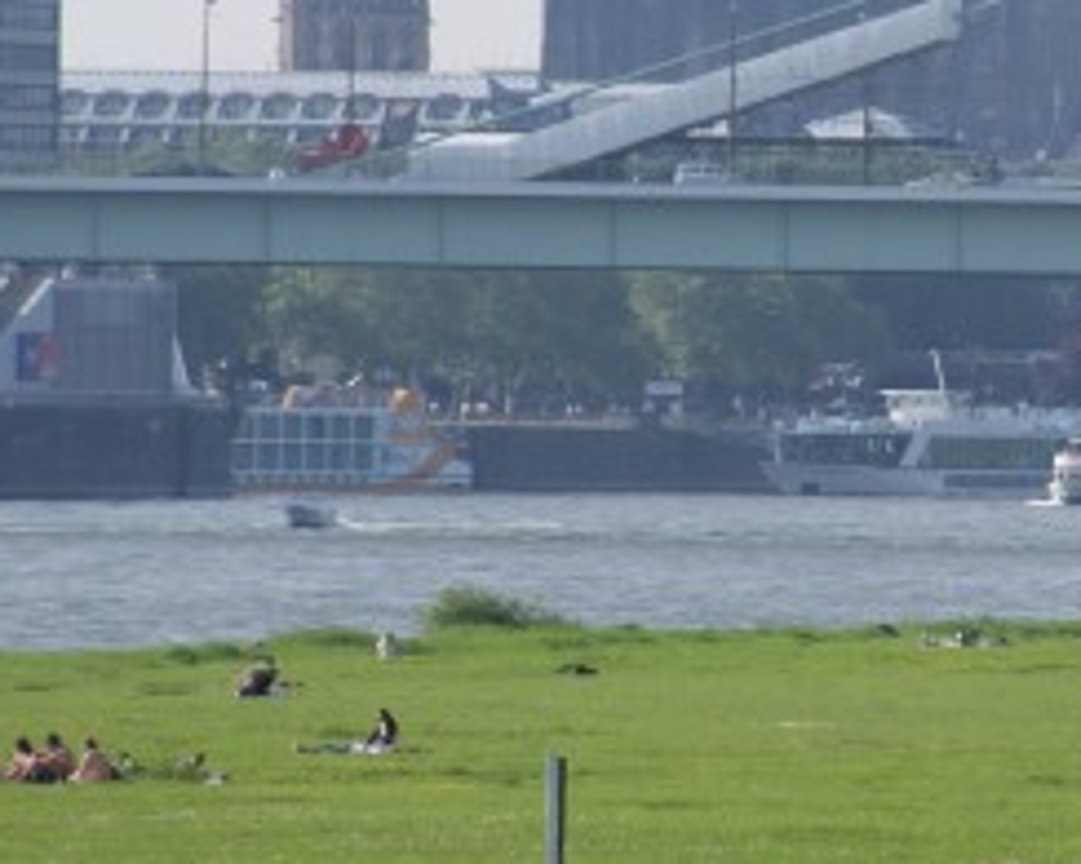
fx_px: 22131
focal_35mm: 692
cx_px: 988
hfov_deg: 2.8
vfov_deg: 2.2
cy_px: 179
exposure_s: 1/400
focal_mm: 200
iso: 100
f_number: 7.1
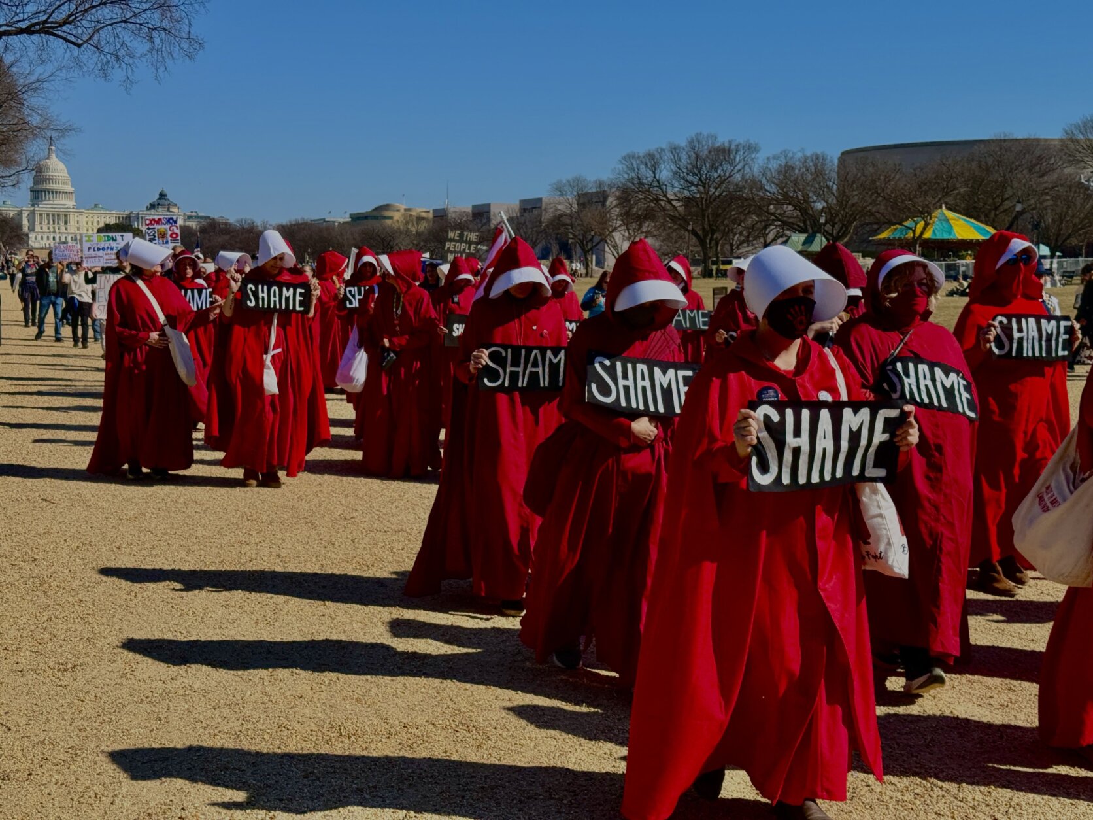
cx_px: 546
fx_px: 1516
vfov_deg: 30.3
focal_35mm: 48
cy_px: 410
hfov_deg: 39.7
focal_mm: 6.76
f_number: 1.78
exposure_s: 1/4098
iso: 64
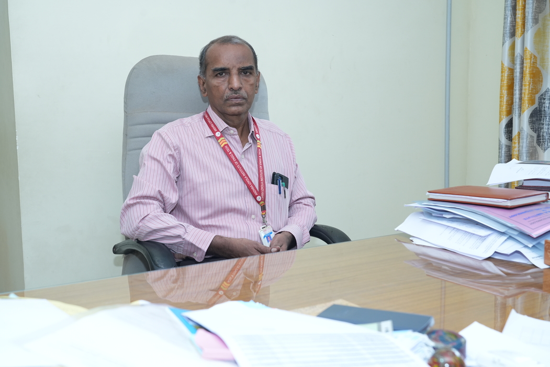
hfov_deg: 46.4
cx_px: 275
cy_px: 184
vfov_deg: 31.9
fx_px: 642
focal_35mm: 42
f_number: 6.3
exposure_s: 1/160
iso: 1250
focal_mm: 42
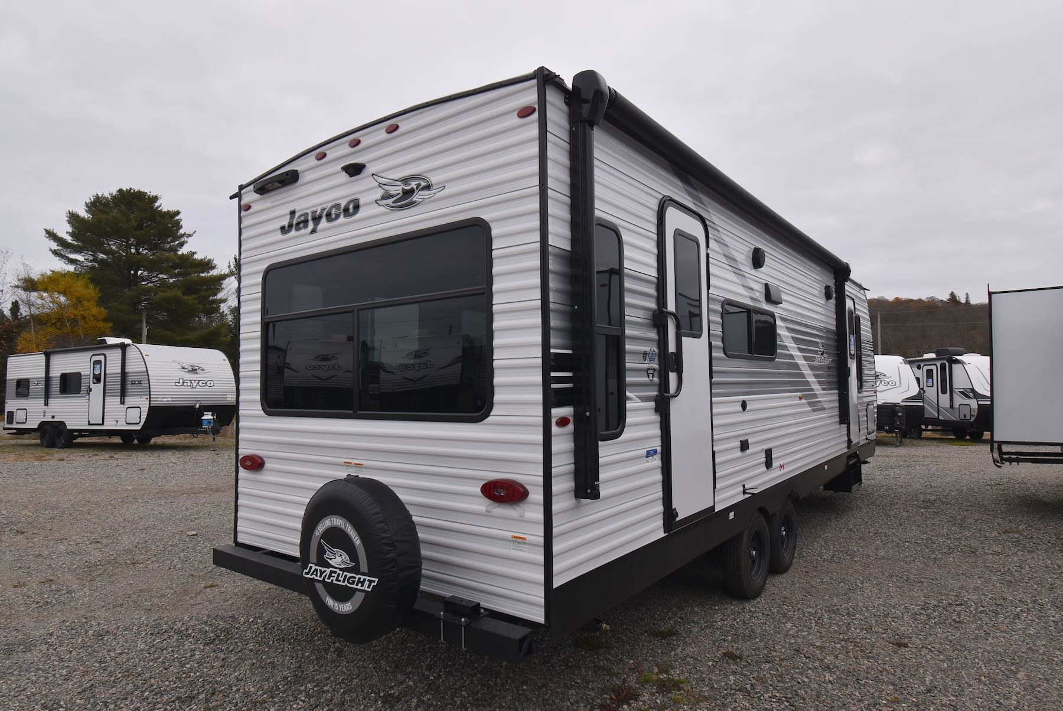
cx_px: 532
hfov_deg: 81.1
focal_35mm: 21
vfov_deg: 59.6
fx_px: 621
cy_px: 356
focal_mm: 14
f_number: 8
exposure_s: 1/250
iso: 250
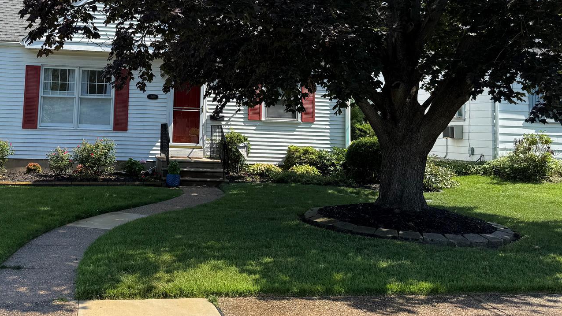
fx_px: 626
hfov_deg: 47.4
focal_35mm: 42
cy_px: 63
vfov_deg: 27.8
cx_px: 175
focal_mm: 6.76
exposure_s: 1/2611
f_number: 1.78
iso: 80
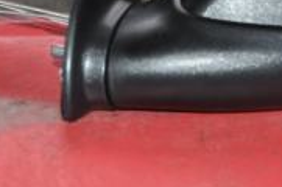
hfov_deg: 18.8
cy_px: -48
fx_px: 844
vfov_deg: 12.3
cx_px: 221
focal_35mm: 108
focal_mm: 26
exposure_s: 1/60
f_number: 4
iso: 800
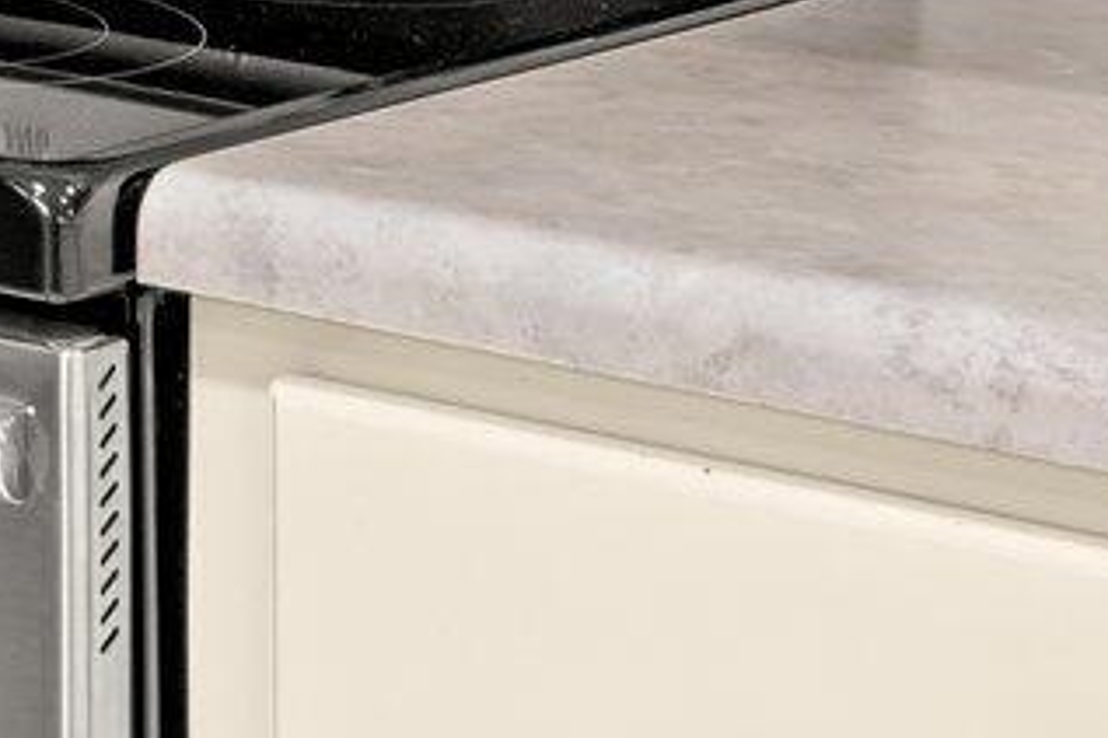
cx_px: -1192
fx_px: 4368
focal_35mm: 142
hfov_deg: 12.5
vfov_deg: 9.1
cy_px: -726
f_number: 8
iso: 500
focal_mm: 22
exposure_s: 1/6
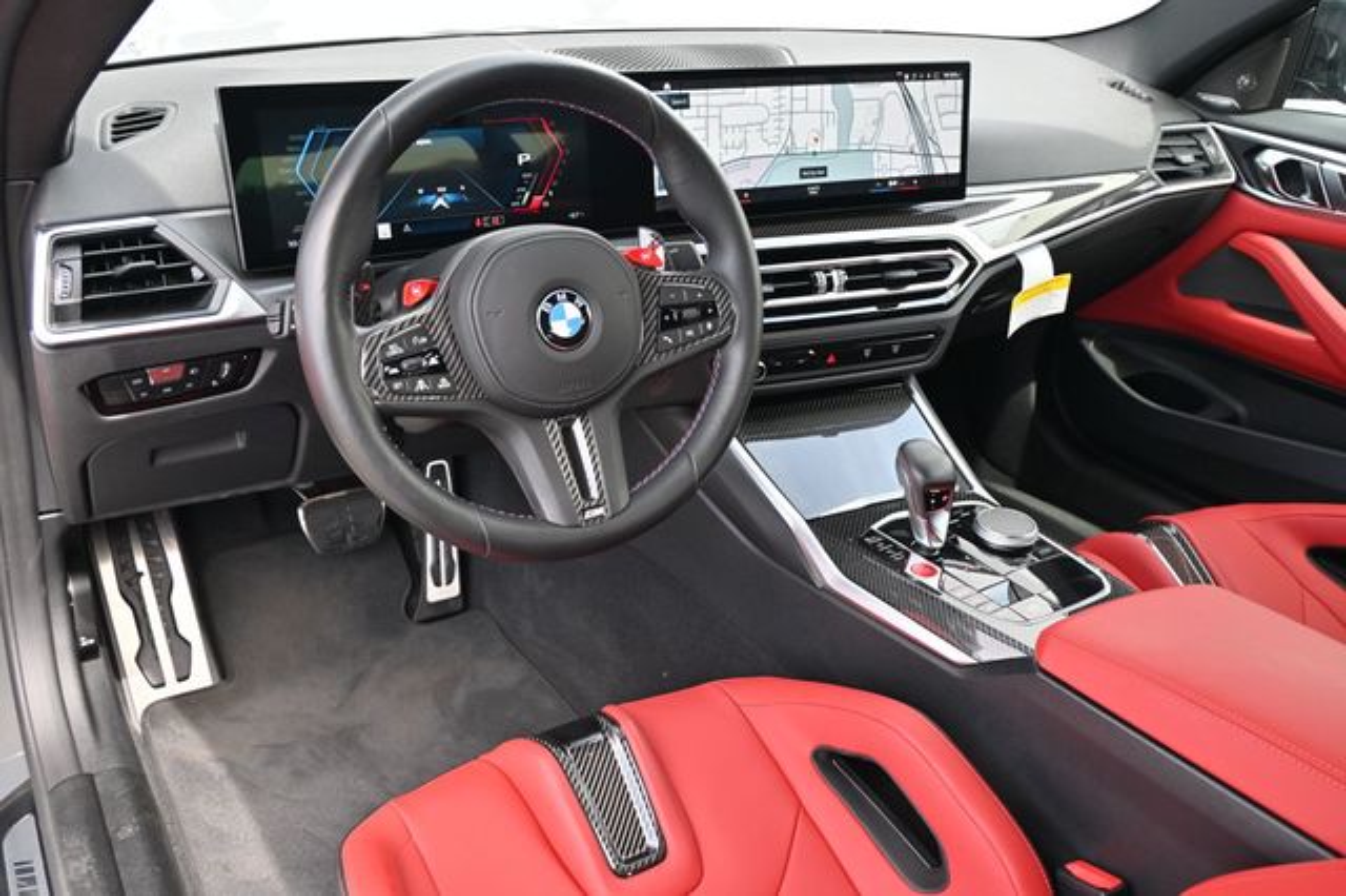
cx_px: 673
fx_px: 1149
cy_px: 448
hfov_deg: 60.7
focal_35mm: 31
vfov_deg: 42.6
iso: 400
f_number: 3.8
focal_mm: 20.5
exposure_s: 1/200
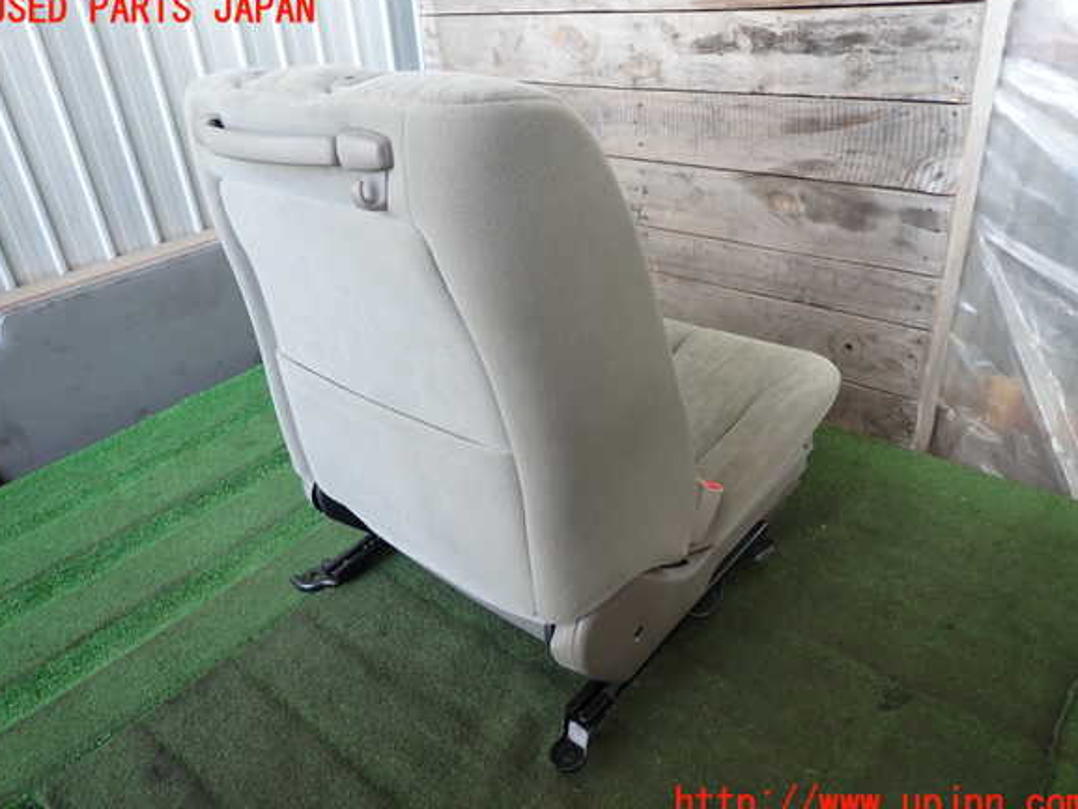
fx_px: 810
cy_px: 407
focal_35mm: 26
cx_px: 536
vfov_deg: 53.1
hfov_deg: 67.3
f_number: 2
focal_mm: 4.5
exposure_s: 1/60
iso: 200
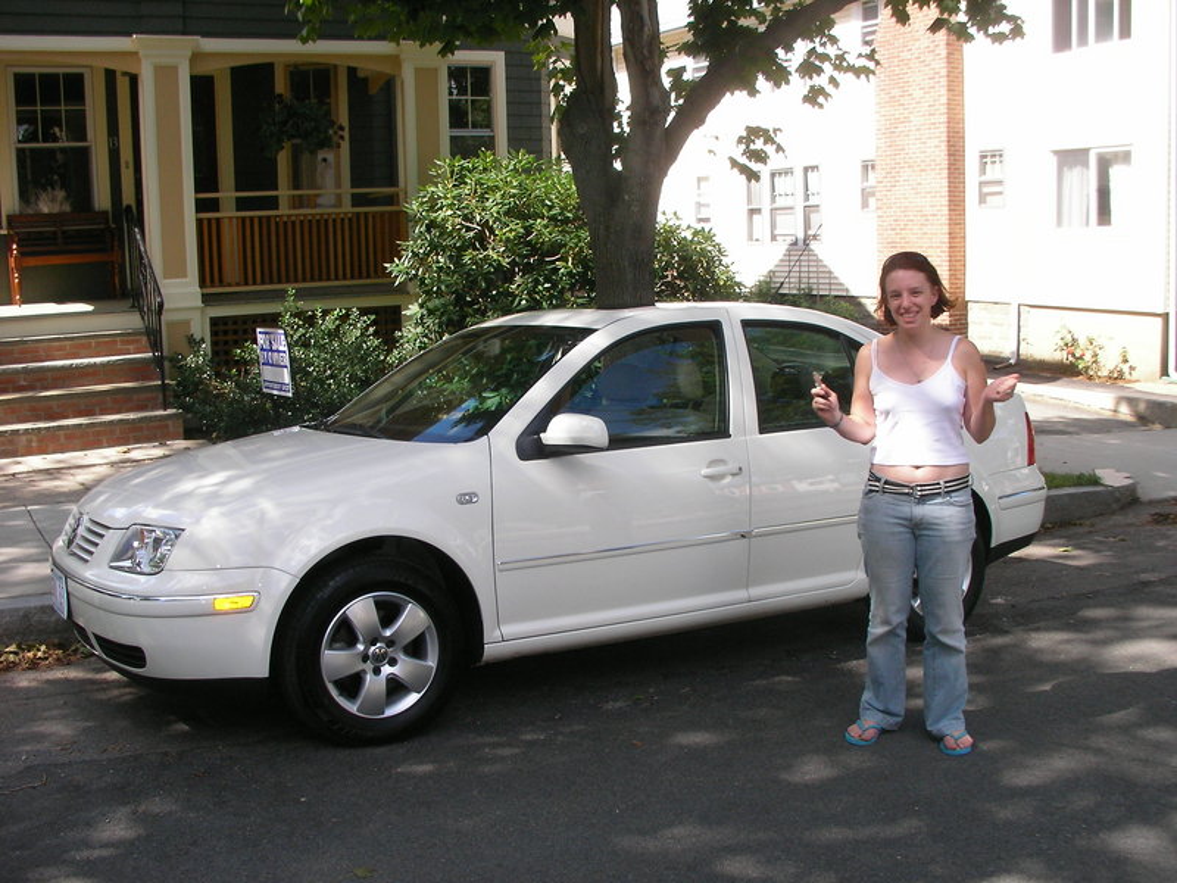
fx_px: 1292
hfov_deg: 49.0
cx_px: 588
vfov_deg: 37.7
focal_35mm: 38
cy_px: 442
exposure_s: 1/186
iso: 71
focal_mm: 6.3
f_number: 4.5
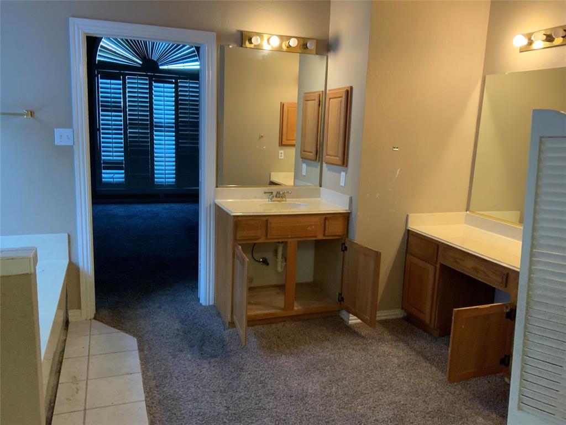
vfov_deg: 48.2
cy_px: 212
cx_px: 283
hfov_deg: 61.7
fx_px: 474
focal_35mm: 29
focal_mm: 3
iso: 250
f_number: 1.8
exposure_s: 1/60
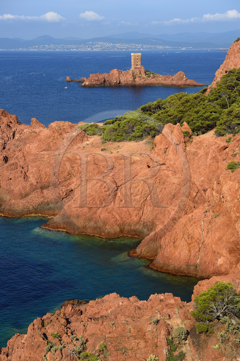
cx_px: 120
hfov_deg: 20.9
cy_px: 180
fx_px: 651
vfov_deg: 31.0
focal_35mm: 65
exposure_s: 1/250
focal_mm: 65
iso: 200
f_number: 11
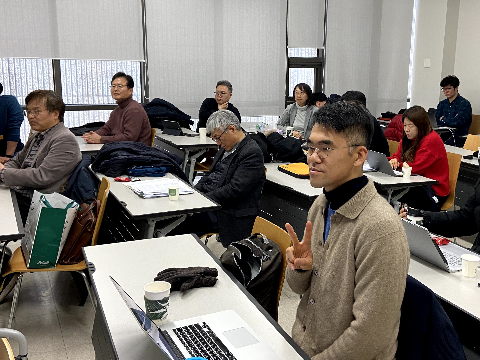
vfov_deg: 37.7
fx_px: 527
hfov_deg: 48.6
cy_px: 167
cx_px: 298
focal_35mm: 38
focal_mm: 4.25
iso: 125
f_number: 1.8
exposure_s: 1/60
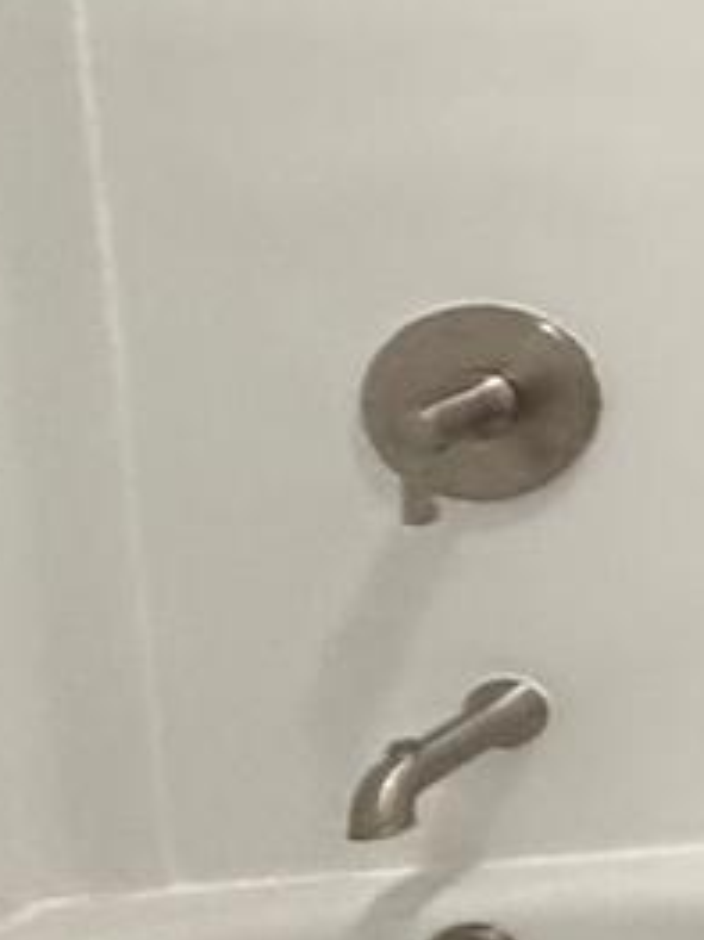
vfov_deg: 17.5
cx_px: 3148
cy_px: -46
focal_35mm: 109
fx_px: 2958
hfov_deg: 7.2
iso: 320
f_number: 2.2
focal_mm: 2.22
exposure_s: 1/120
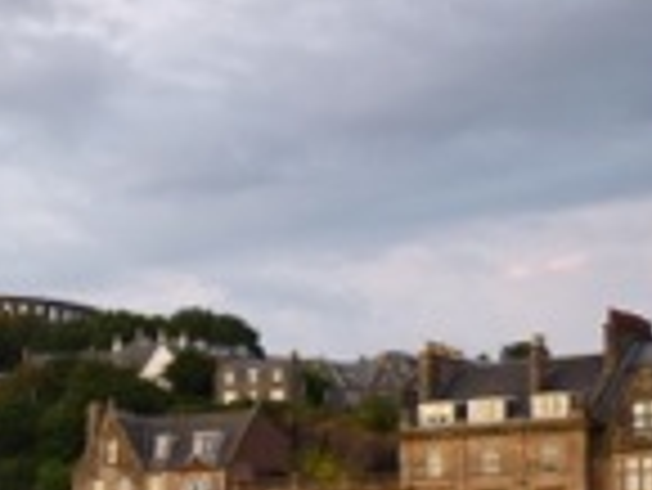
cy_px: 512
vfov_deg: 14.5
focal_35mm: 100
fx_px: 1885
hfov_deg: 18.2
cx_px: -216
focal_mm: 5.5
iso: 100
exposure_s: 1/30
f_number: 2.8
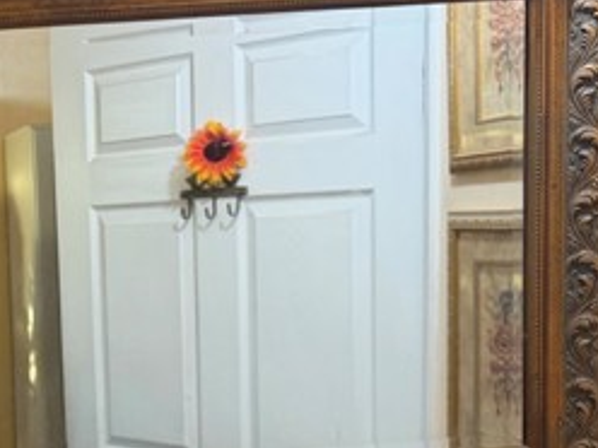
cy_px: 373
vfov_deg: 23.2
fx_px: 1071
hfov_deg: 27.7
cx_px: -101
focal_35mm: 62
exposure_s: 1/60
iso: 250
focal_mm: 6.76
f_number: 1.78
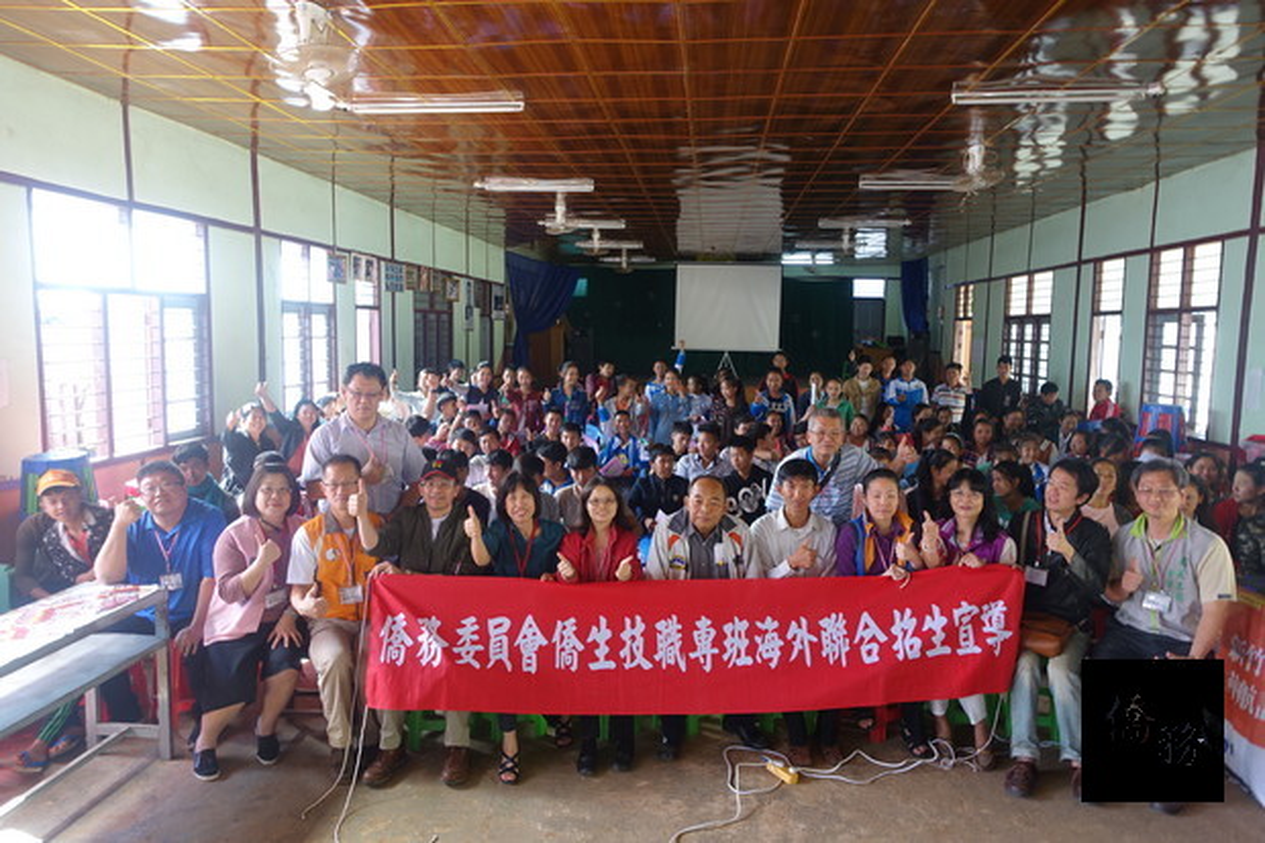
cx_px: 632
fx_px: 843
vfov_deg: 53.1
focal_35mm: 24
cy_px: 422
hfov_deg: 73.8
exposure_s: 1/30
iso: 125
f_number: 2.8
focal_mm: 8.8
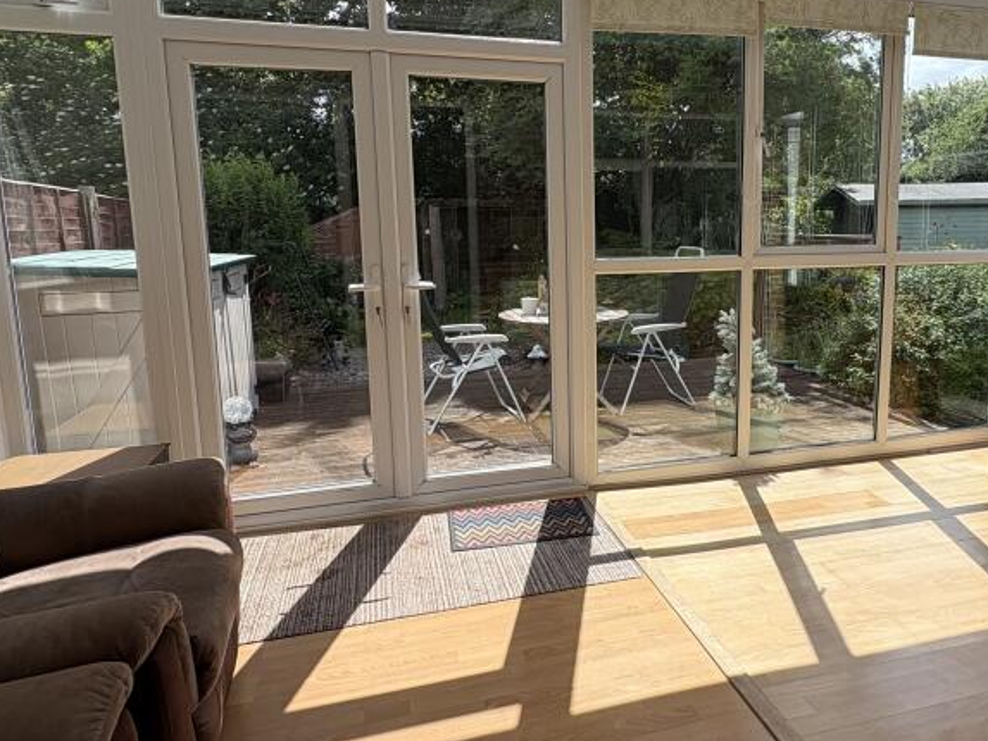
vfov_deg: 54.8
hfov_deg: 68.6
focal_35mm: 25
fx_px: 714
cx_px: 598
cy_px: 333
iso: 40
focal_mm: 2.22
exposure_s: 1/980
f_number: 2.2
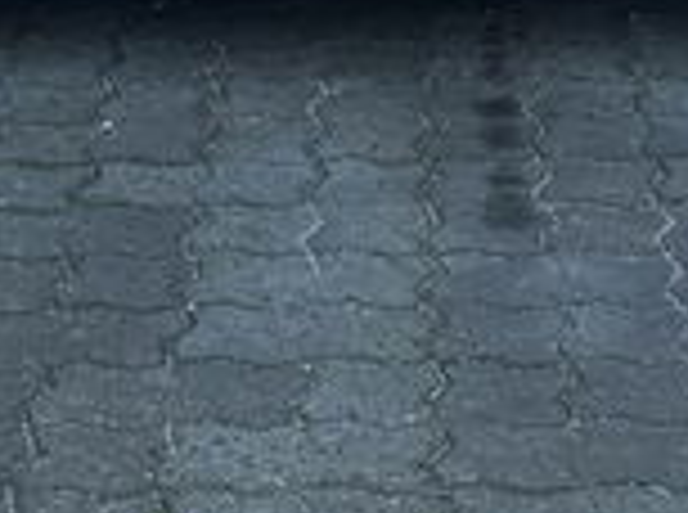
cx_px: 486
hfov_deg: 12.3
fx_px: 3192
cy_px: -356
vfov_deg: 8.9
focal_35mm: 161
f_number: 1.78
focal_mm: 6.76
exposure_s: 1/853
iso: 80
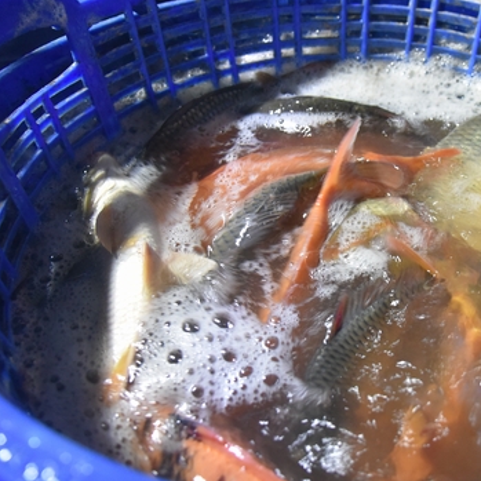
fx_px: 597
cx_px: 376
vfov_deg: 43.8
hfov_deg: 42.1
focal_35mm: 38
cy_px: 230
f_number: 4
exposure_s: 1/40
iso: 6400
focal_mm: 24
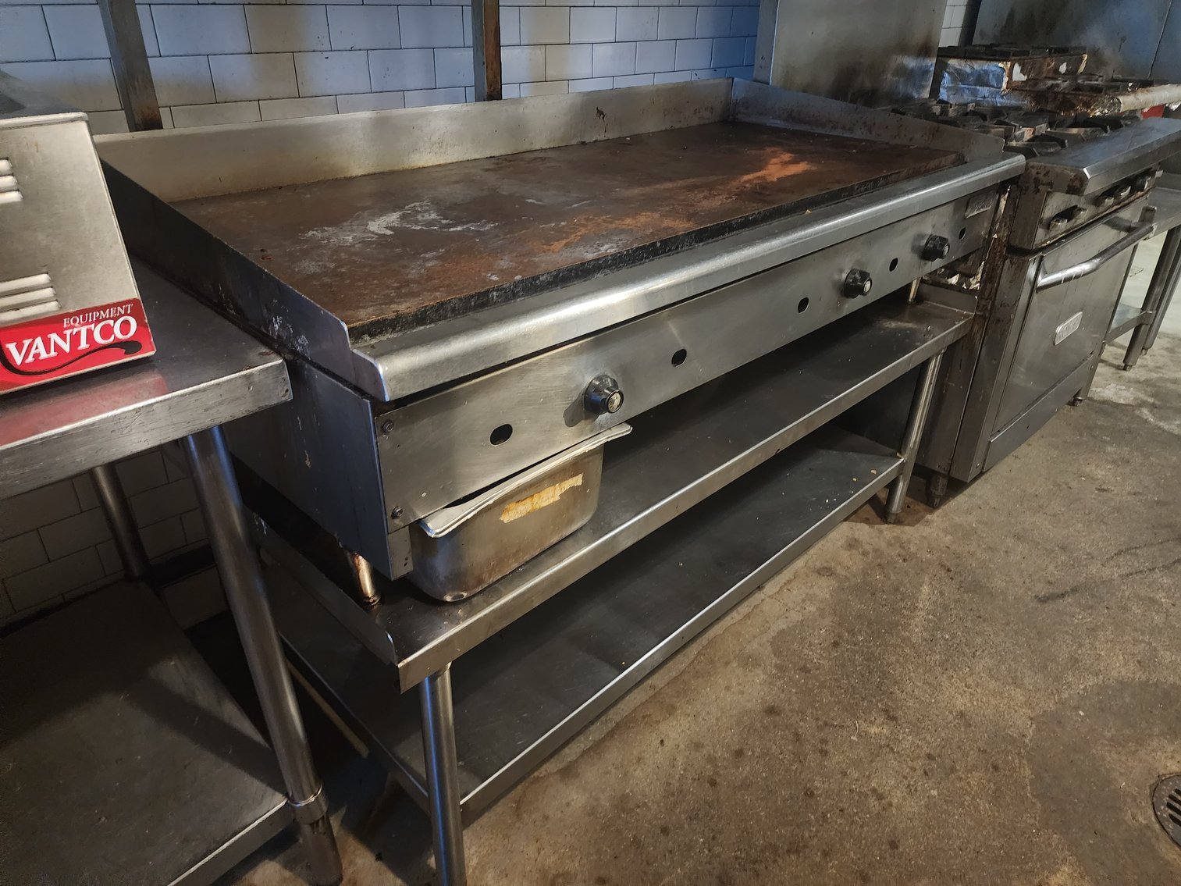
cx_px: 590
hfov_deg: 73.9
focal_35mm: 23
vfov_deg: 58.9
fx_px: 785
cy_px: 443
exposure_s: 1/24
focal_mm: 6.4
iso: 800
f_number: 1.8
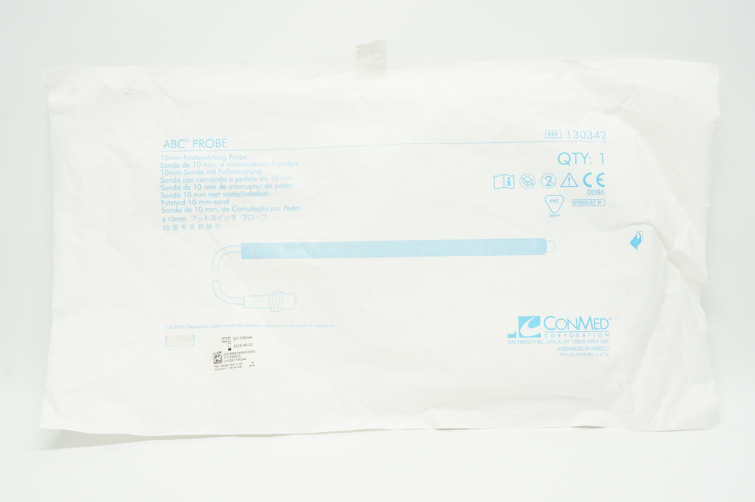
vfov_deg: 32.9
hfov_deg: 48.0
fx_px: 848
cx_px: 378
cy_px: 251
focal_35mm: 40
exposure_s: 1/15
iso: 400
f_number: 11
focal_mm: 27
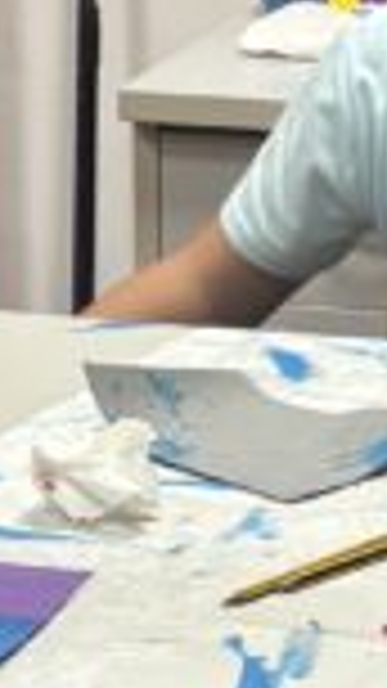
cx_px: 248
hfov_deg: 6.4
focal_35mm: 189
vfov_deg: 11.2
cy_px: 769
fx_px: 3450
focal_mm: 5.96
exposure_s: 1/50
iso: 125
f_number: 1.6
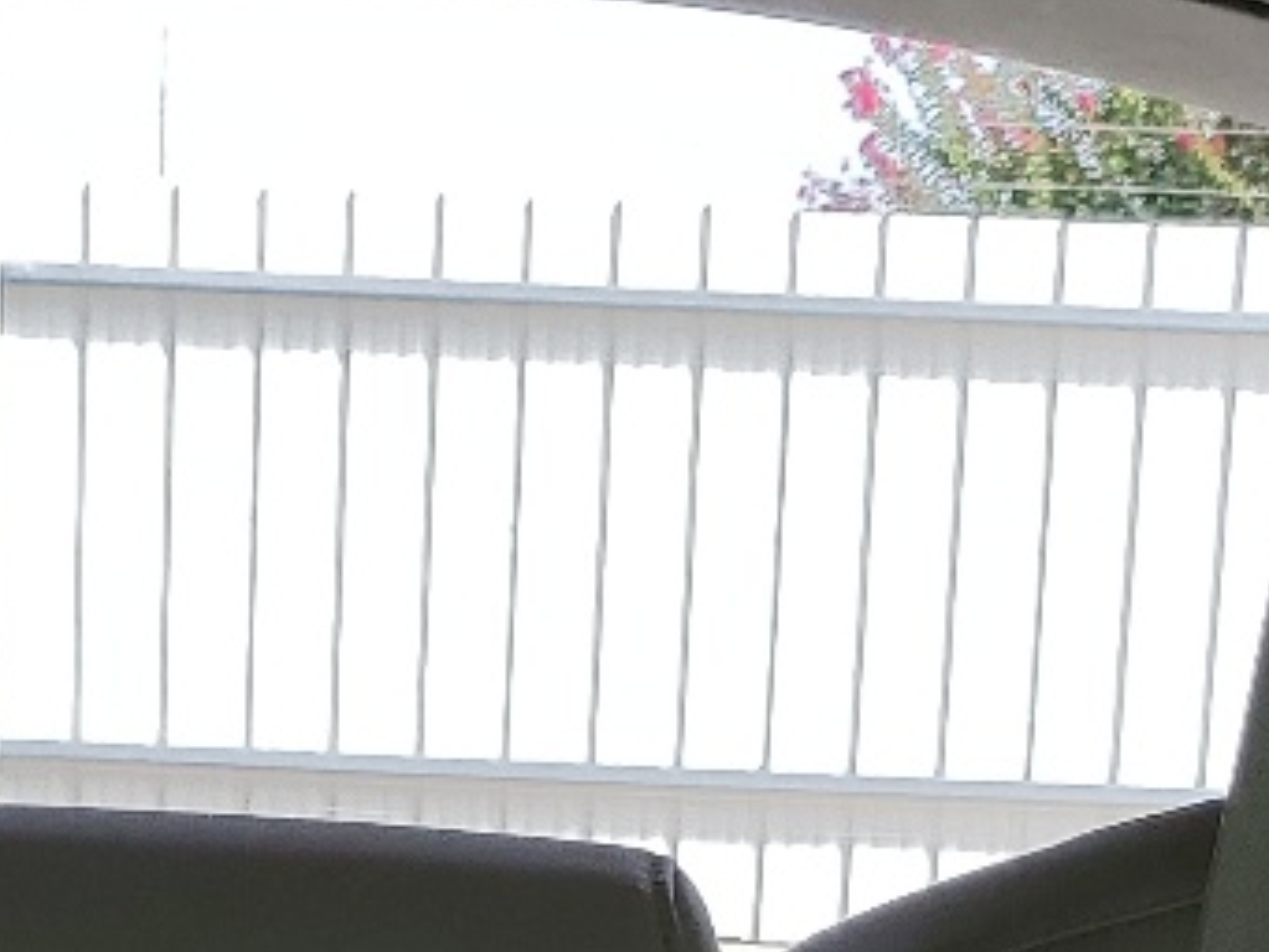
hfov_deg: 16.1
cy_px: 1885
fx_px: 4474
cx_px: 372
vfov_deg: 11.1
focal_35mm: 122
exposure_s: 1/1111
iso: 50
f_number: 1.5
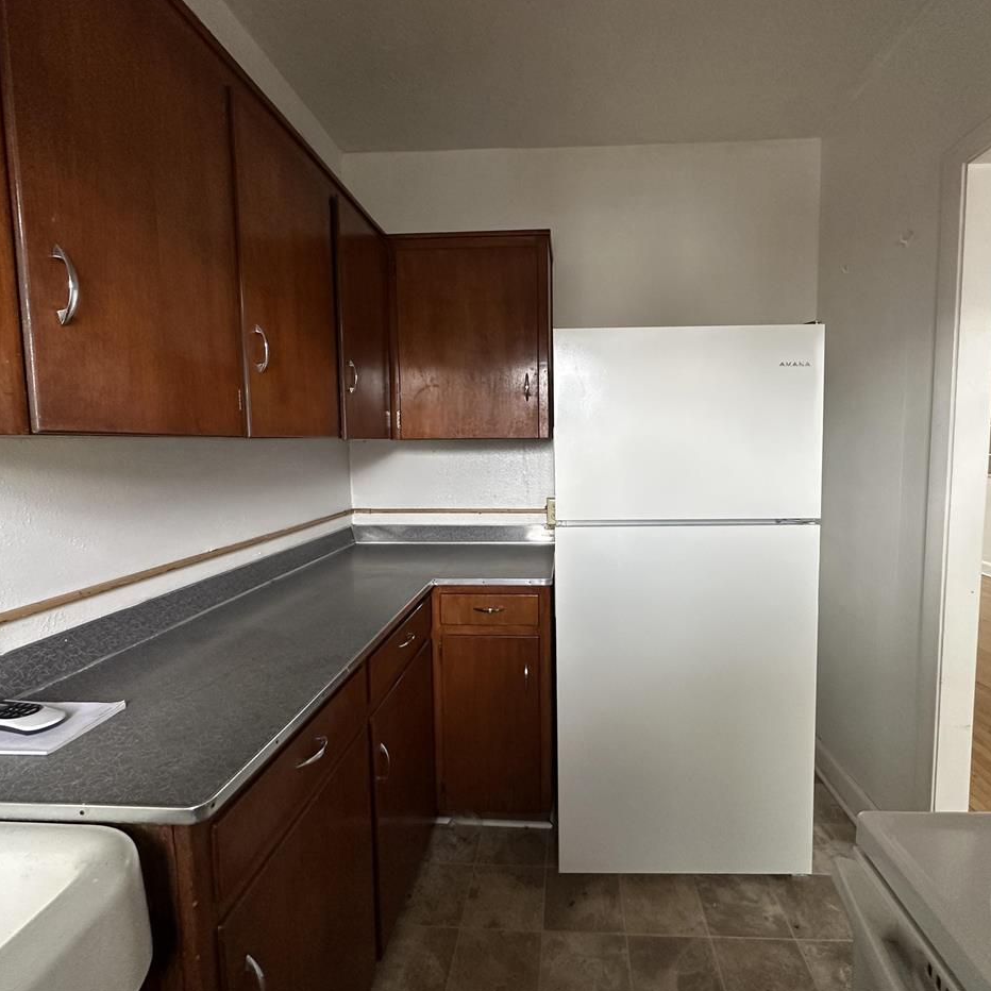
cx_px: 541
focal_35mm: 17
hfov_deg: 83.8
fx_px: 551
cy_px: 486
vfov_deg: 84.0
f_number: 2.2
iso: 320
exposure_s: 1/70
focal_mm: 2.22
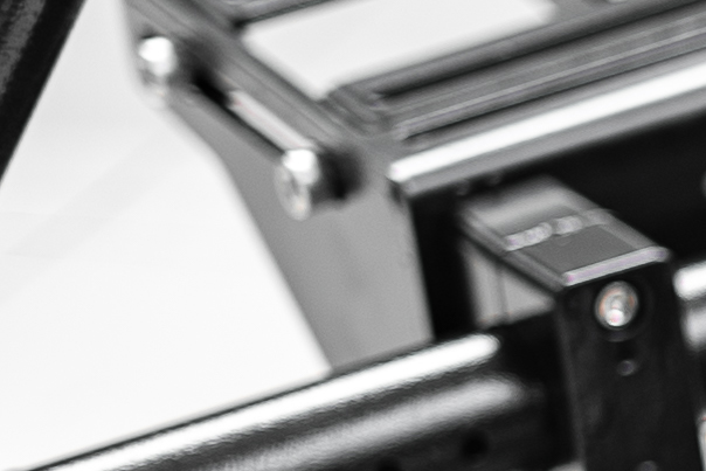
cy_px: 584
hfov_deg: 5.5
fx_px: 6885
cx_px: 2235
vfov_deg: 3.9
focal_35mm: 351
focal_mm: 50
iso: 100
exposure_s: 1/200
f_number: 1.8
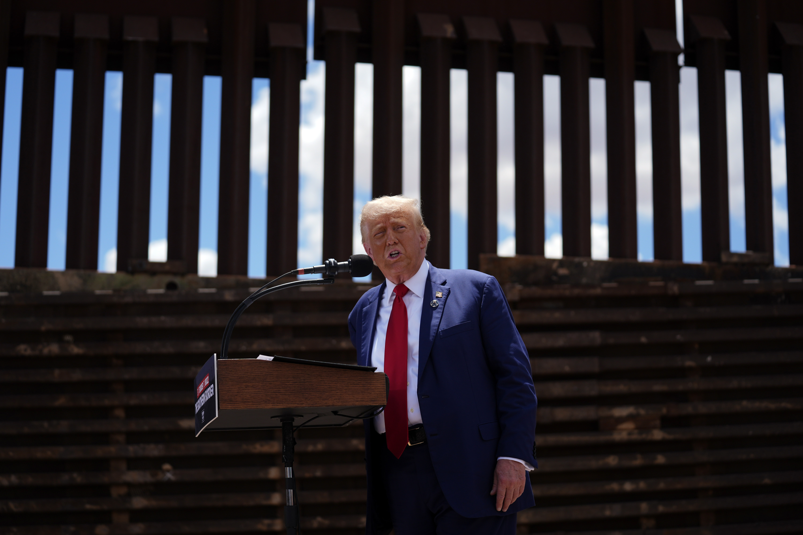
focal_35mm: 76
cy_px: 268
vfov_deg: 17.9
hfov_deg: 26.7
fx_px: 1695
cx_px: 402
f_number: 2.8
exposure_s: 1/5000
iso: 125
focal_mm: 76
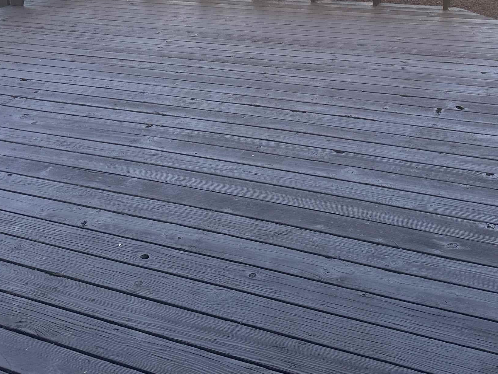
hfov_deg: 42.0
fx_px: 647
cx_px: 269
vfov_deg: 31.0
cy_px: 49
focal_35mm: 45
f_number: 1.78
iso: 80
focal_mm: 6.86
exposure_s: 1/971
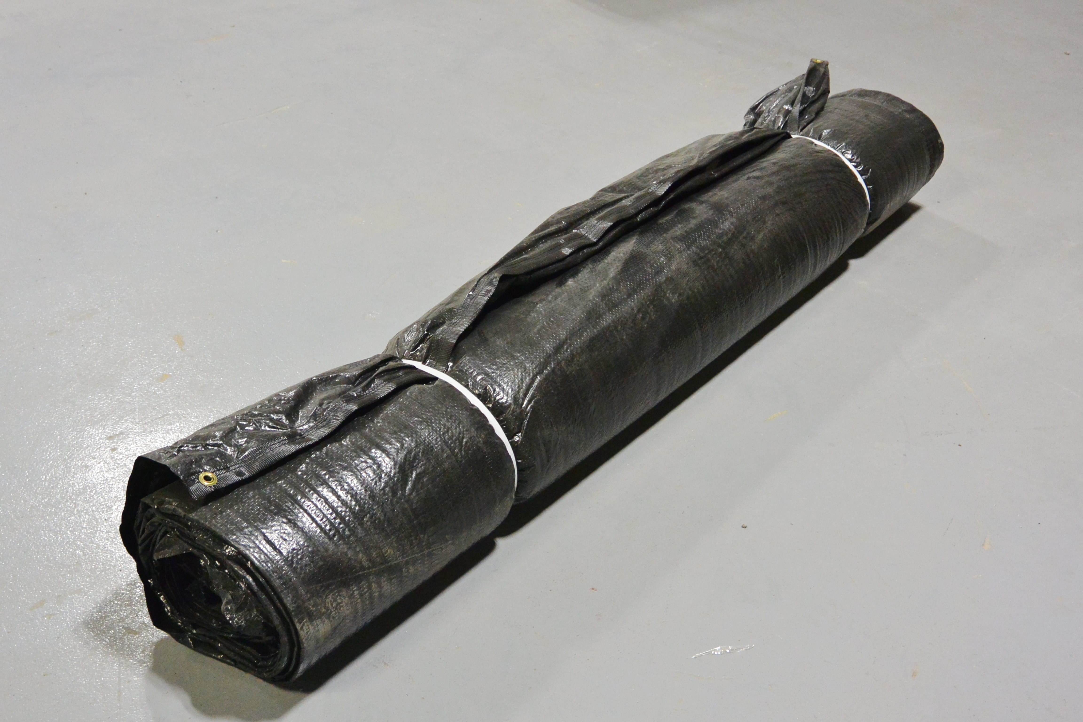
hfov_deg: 44.5
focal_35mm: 44
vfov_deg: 30.5
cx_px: 542
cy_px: 361
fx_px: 1324
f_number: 4.2
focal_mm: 16.6
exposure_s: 1/60
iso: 800
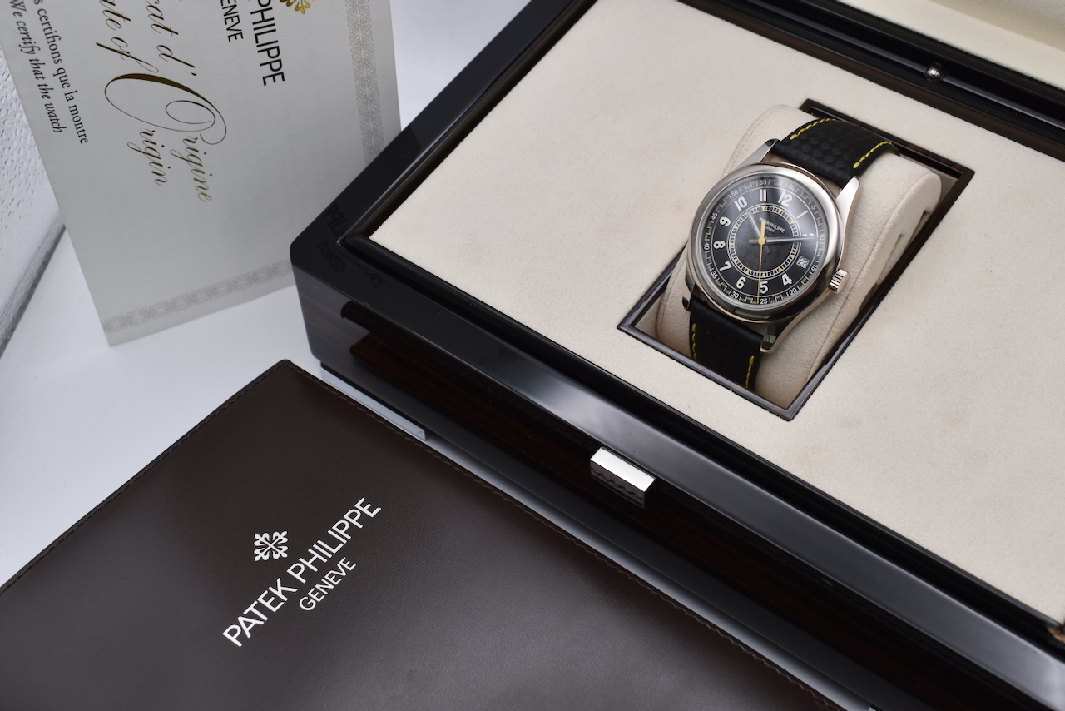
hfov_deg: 41.1
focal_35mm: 48
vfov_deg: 28.1
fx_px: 1420
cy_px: 356
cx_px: 532
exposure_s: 1/125
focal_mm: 32
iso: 400
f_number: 8
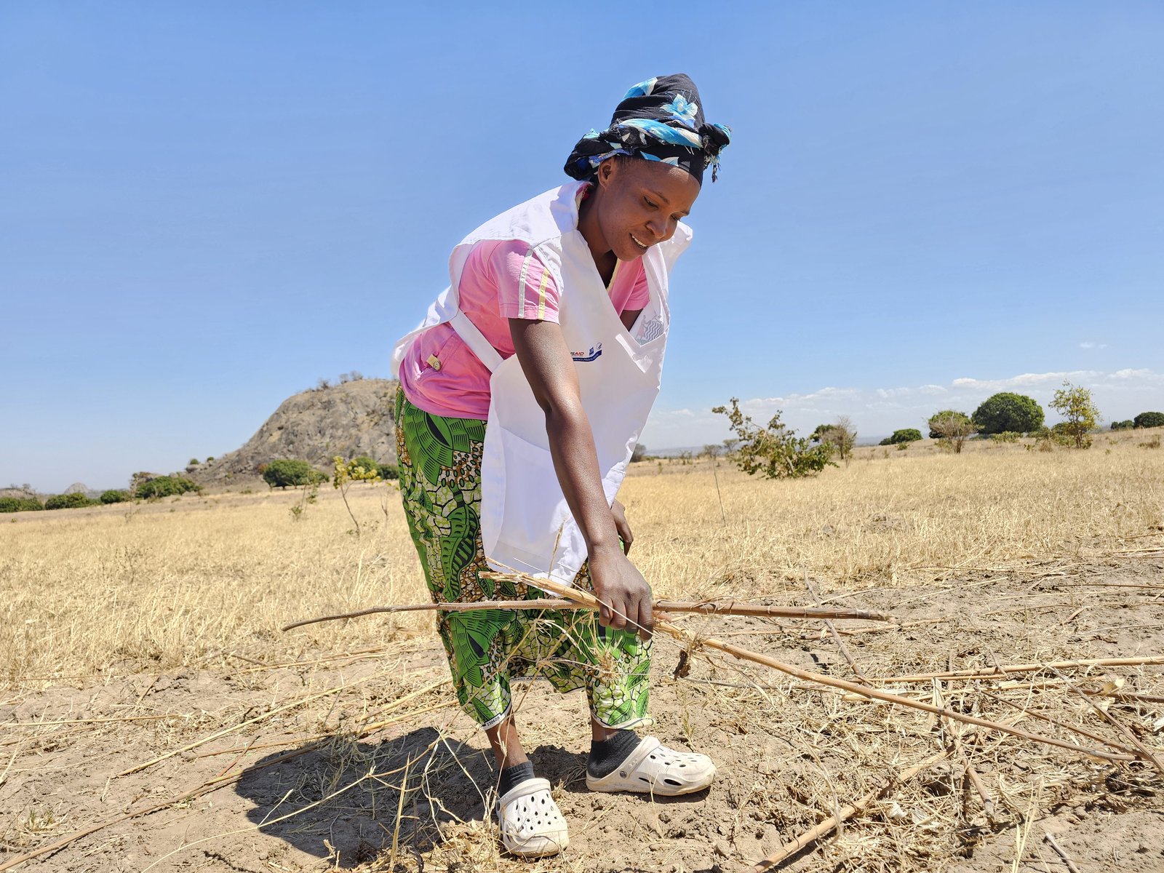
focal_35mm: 23
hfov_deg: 73.9
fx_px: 773
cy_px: 436
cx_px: 582
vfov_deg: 58.9
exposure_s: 1/356
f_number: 1.7
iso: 10
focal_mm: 6.3
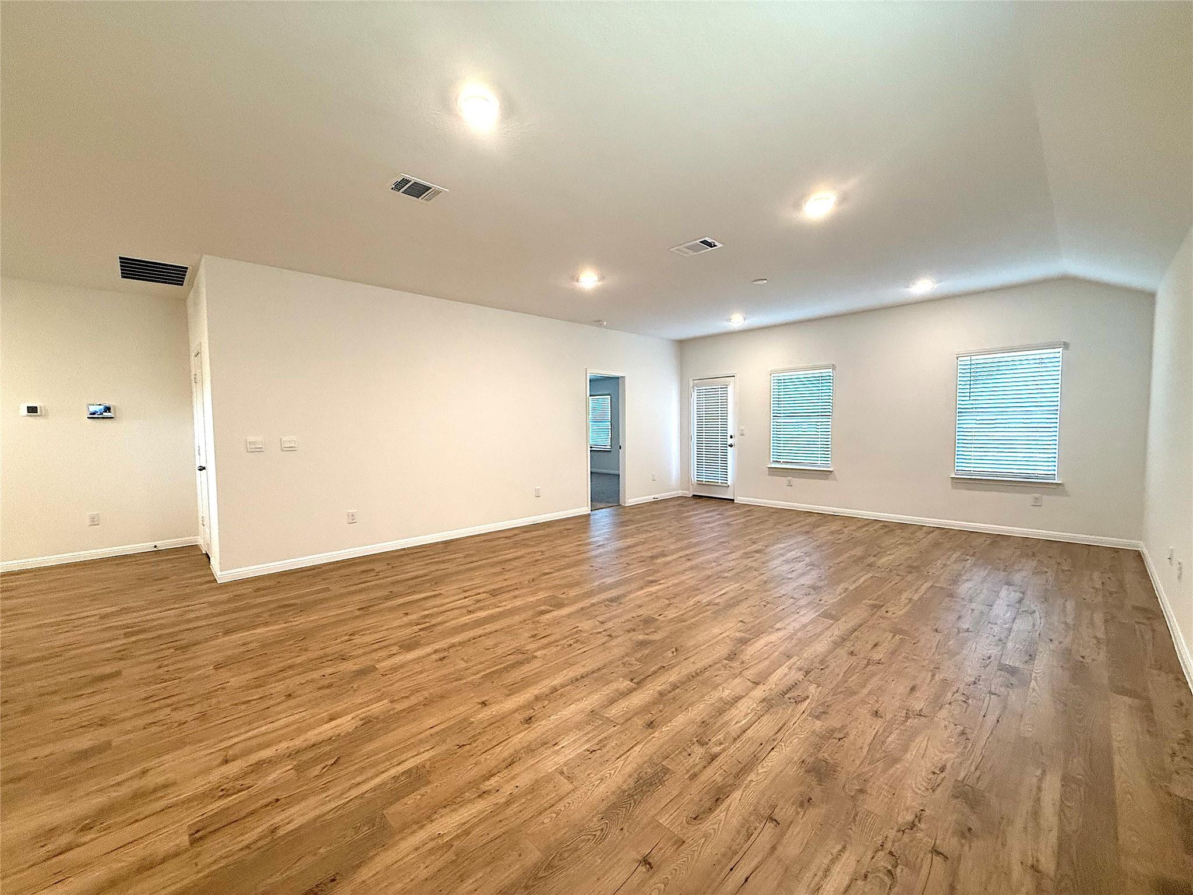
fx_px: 482
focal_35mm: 14
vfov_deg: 85.7
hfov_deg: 102.1
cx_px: 596
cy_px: 448
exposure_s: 1/120
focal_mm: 2.22
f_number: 2.2
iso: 320
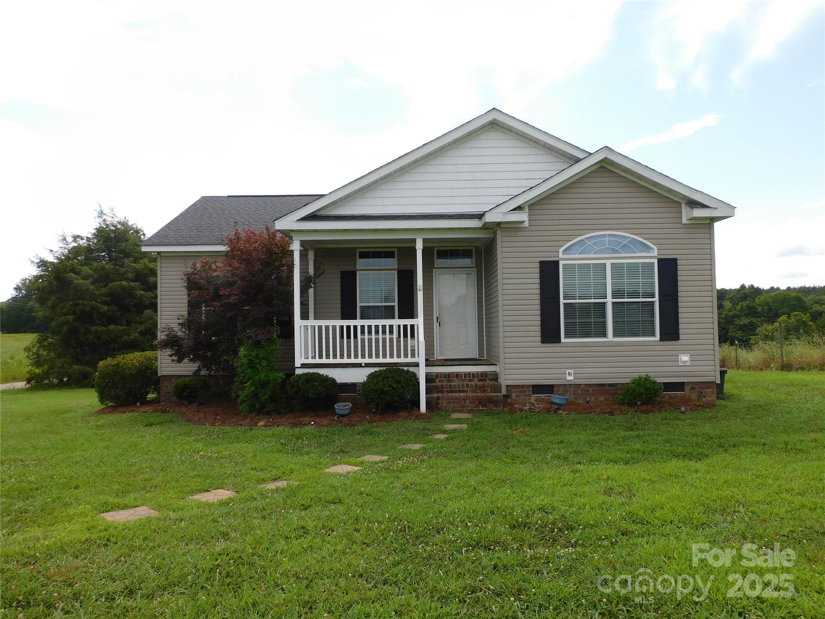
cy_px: 310
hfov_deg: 71.6
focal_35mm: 24
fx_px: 572
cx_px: 412
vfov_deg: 56.8
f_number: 3.3
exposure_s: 1/800
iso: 125
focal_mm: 4.3
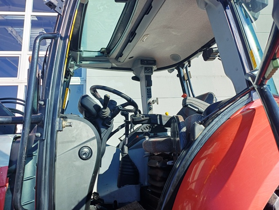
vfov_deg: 54.9
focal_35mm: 25
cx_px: 140
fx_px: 201
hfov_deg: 69.4
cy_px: 105
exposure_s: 1/654
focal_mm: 4.65
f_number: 1.8
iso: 50
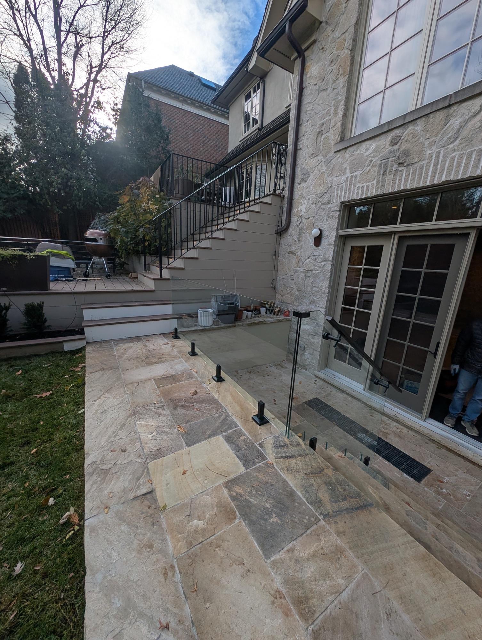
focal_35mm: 12
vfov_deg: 110.5
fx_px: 222
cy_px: 320
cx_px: 241
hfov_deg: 94.6
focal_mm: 2.23
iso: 38
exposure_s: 1/1773
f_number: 1.95
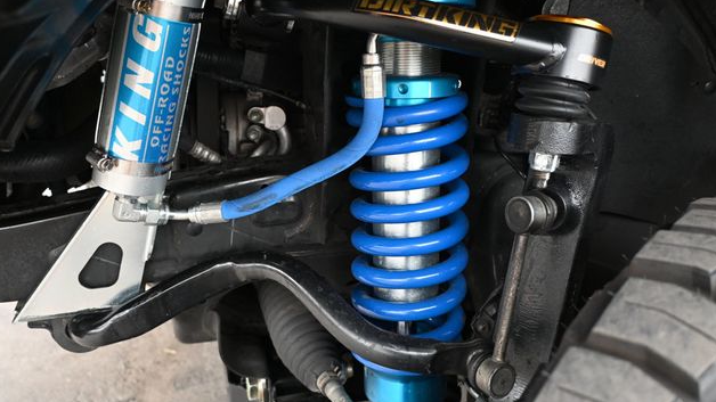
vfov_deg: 35.7
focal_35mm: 33
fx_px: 623
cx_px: 356
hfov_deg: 59.8
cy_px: 166
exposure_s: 1/125
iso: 720
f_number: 3.8
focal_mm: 20.5
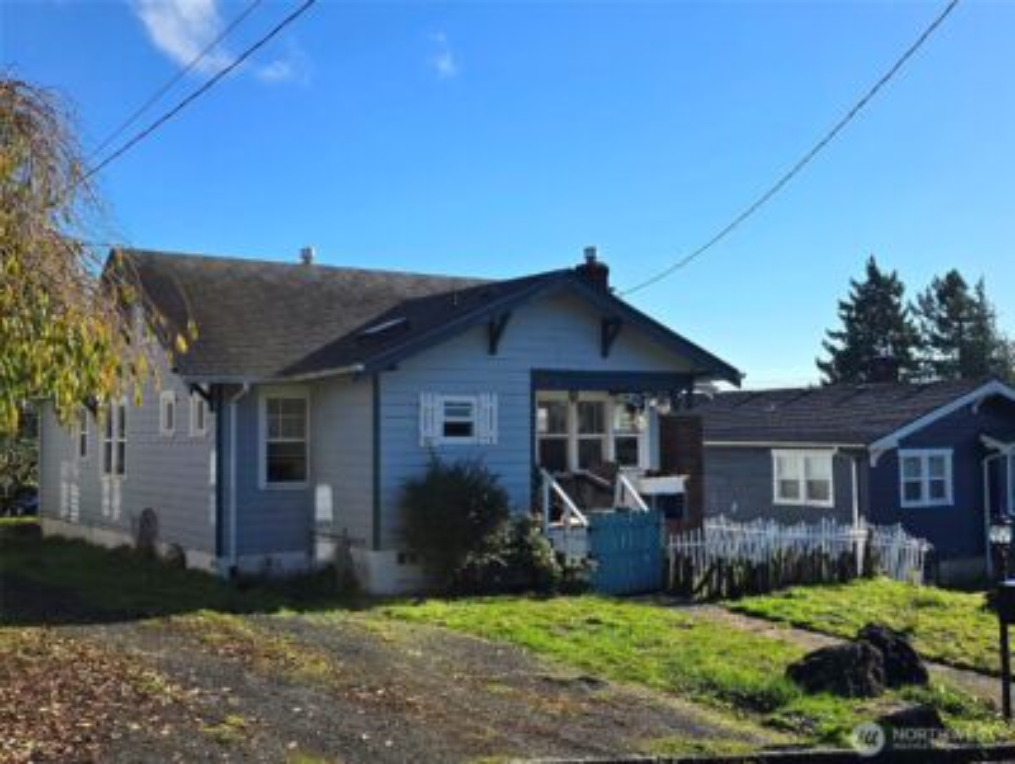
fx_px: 675
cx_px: 508
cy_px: 382
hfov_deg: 73.9
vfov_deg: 59.0
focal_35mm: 23
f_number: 1.7
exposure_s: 1/909
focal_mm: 6.3
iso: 12
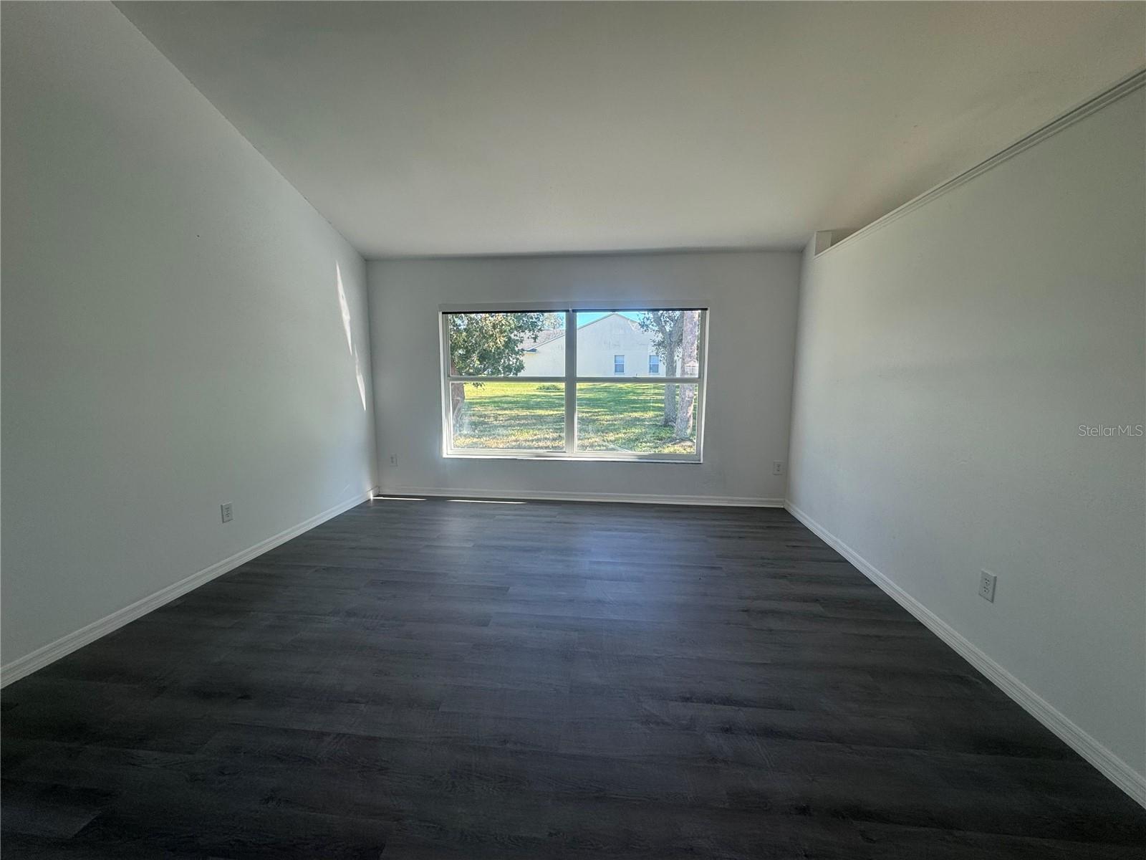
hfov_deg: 102.1
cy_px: 430
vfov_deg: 85.7
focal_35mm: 14
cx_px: 573
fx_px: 463
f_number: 2.2
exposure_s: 1/155
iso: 40
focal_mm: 2.22
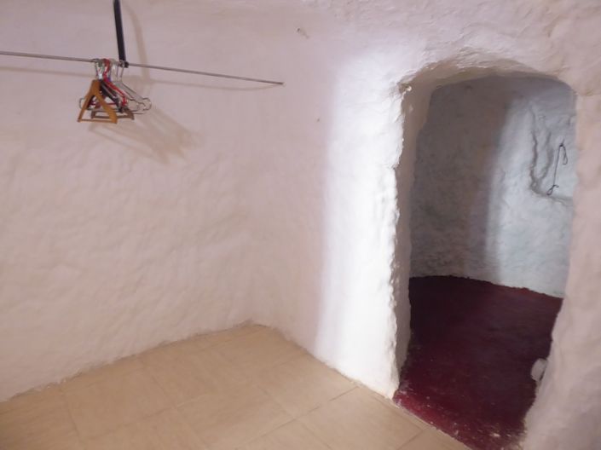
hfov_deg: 71.6
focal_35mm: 24
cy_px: 225
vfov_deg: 56.8
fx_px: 416
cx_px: 300
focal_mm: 4.3
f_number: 3.3
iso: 400
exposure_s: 1/10
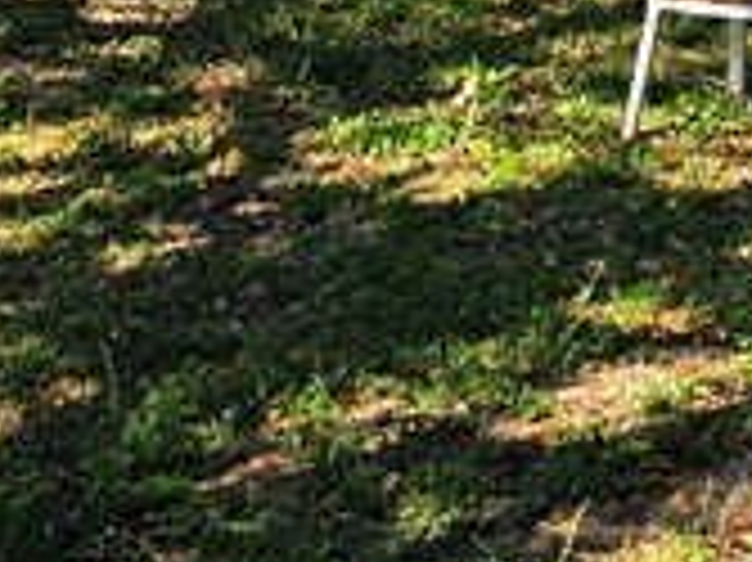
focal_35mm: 141
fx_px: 3061
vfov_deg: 8.9
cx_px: 1252
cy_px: -1034
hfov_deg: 13.0
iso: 10
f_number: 1.7
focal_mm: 6.3
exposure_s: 1/526
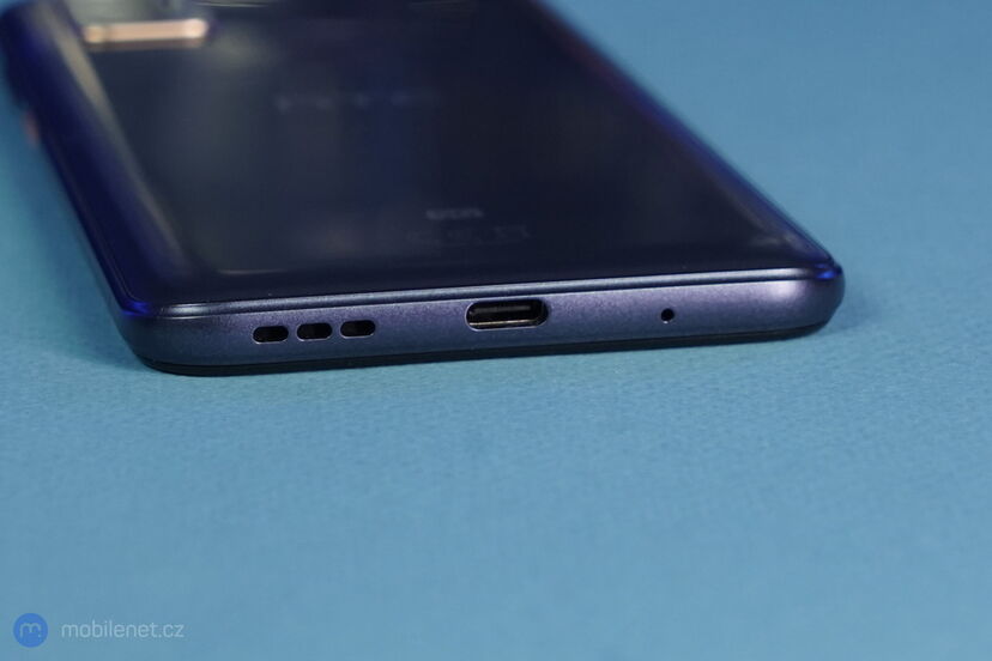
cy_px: 330
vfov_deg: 19.5
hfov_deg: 28.8
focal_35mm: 70
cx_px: 496
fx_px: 1929
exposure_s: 1/160
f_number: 7.1
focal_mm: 70
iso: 1600
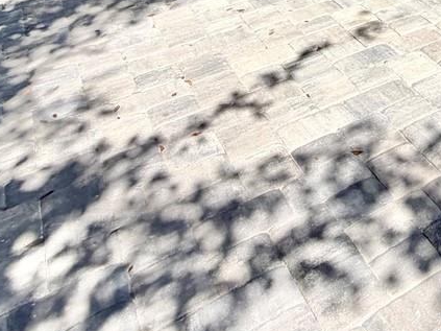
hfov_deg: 28.3
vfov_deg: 21.3
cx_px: 604
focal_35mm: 53
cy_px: -214
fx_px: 675
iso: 20
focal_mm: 2.22
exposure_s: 1/799
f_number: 2.2
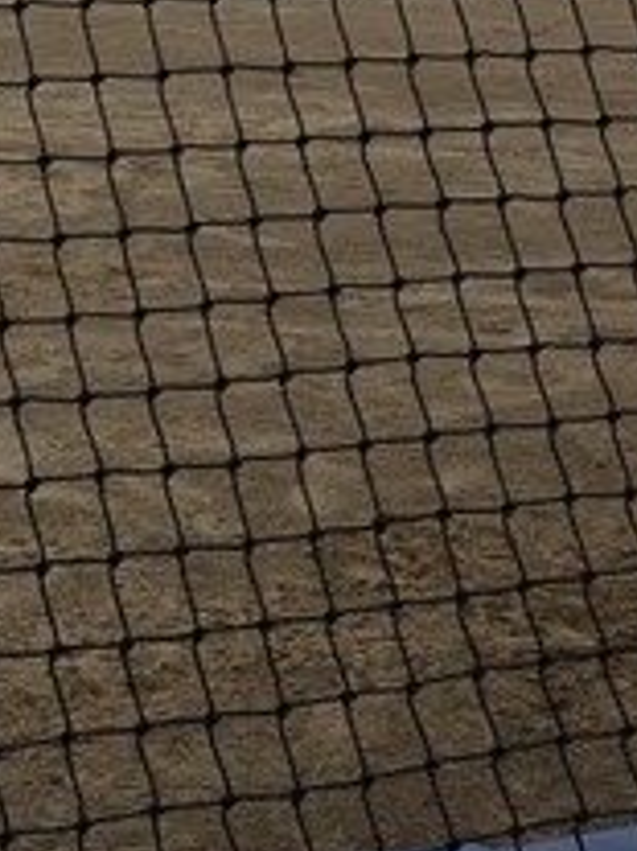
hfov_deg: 12.1
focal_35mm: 114
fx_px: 2800
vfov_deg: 16.0
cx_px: -427
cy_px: -386
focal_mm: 6.25
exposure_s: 1/5017
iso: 80
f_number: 1.7
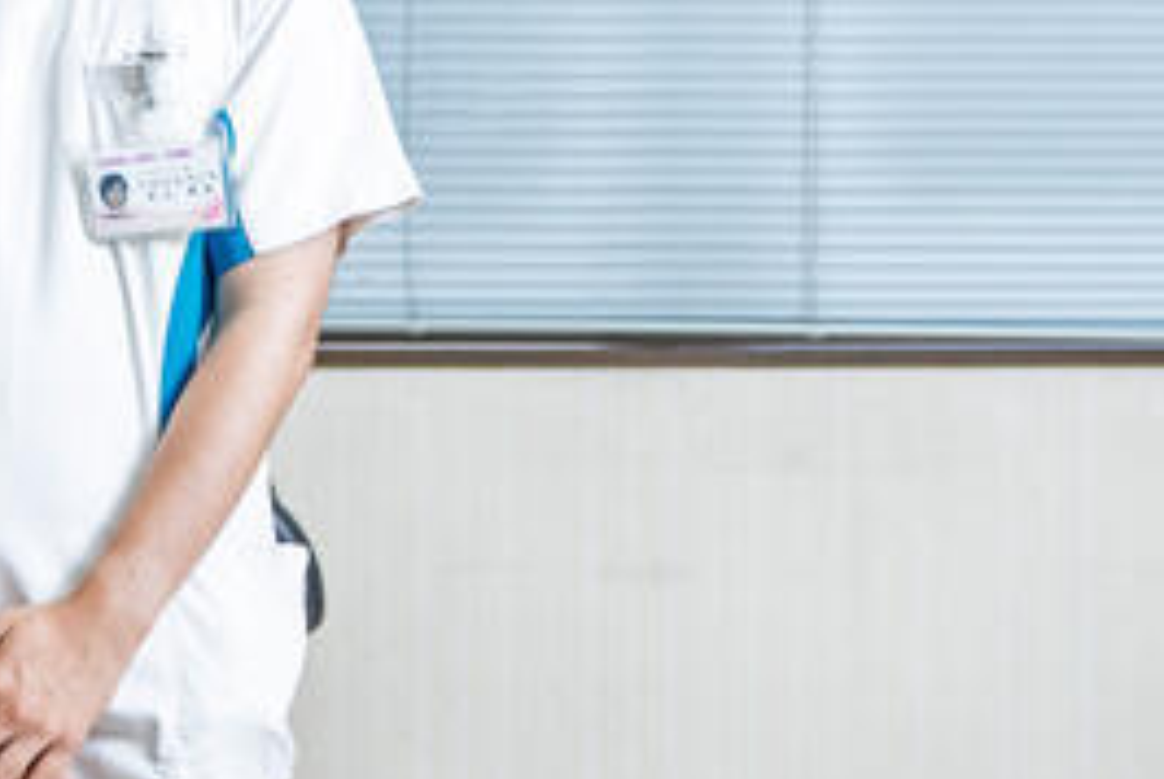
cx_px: 31
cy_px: 140
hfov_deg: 13.5
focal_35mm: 150
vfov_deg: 9.1
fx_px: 4855
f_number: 2.5
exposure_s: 1/250
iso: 250
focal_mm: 32
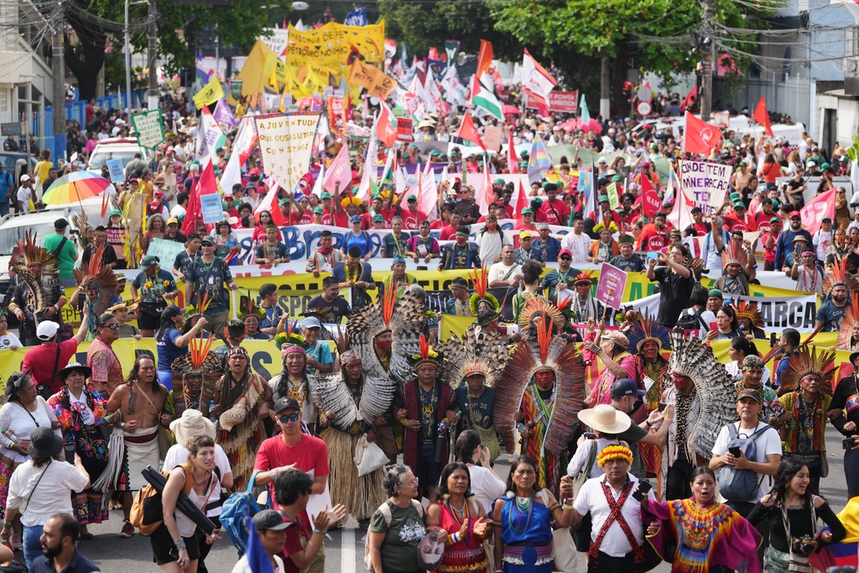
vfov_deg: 12.3
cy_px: 286
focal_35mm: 111
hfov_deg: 18.4
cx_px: 430
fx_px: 2649
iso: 400
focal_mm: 111
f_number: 4
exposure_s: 1/2000
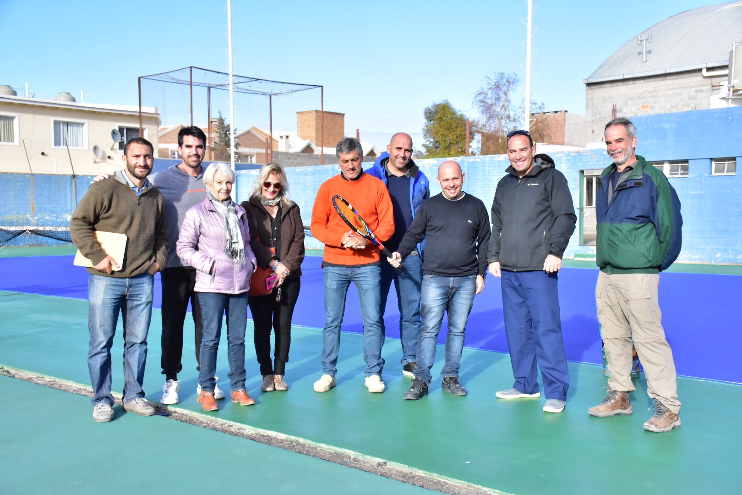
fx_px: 835
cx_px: 371
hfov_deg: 47.9
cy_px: 248
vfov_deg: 33.0
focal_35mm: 40
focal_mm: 27
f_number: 5
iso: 2000
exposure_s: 1/8000
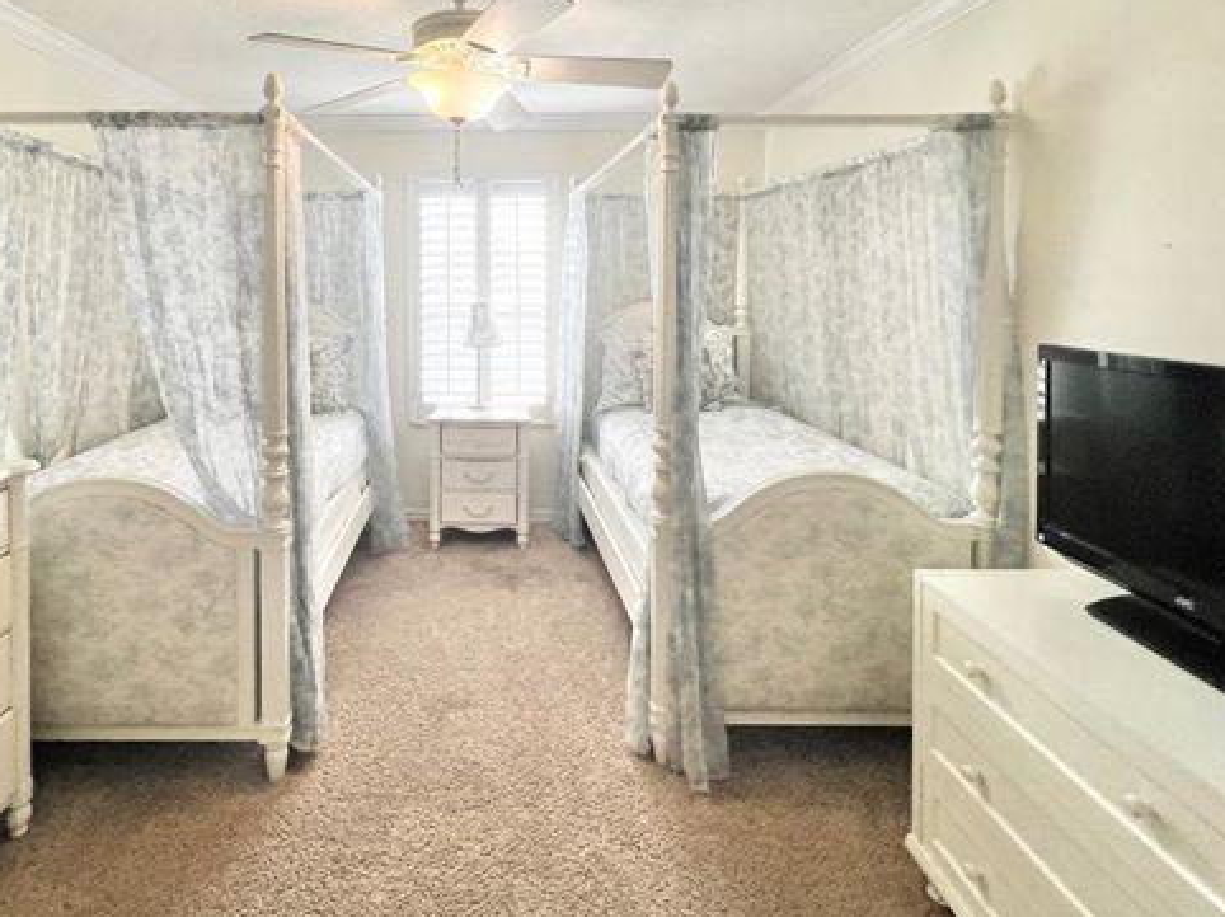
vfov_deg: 66.5
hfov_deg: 83.5
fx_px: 672
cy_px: 295
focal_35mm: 19
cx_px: 482
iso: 80
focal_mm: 1.57
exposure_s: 1/120
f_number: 1.8
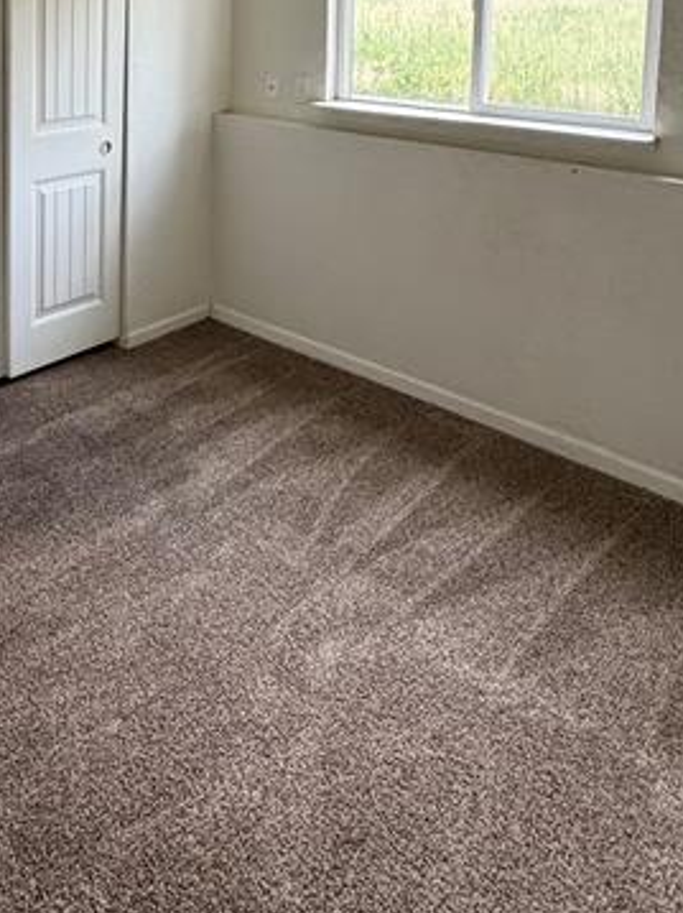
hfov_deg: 42.9
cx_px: 70
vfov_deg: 51.9
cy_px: 71
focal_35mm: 30
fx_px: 790
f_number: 2.2
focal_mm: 2.22
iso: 100
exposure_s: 1/99
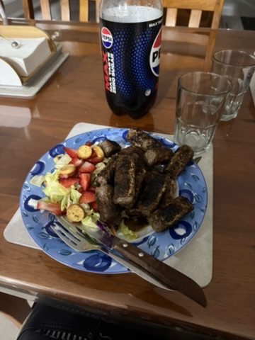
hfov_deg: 56.8
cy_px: 170
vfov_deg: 71.6
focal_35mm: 24
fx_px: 236
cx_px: 128
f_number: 1.78
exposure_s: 1/25
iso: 1000
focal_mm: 6.76
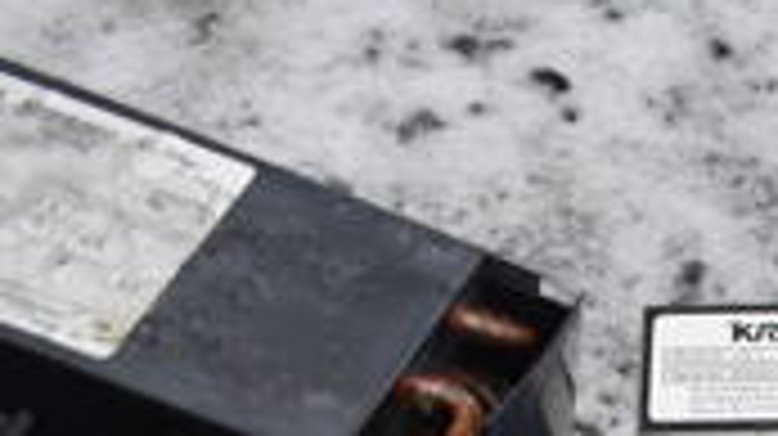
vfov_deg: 11.1
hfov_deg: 19.1
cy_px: 823
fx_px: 2061
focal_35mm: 100
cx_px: 1120
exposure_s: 1/160
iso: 200
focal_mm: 18
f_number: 6.3
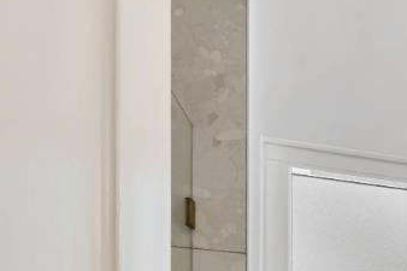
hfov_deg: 19.5
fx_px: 802
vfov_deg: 16.4
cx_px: 767
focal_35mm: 71
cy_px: 471
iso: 320
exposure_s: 1/8
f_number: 16
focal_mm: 16
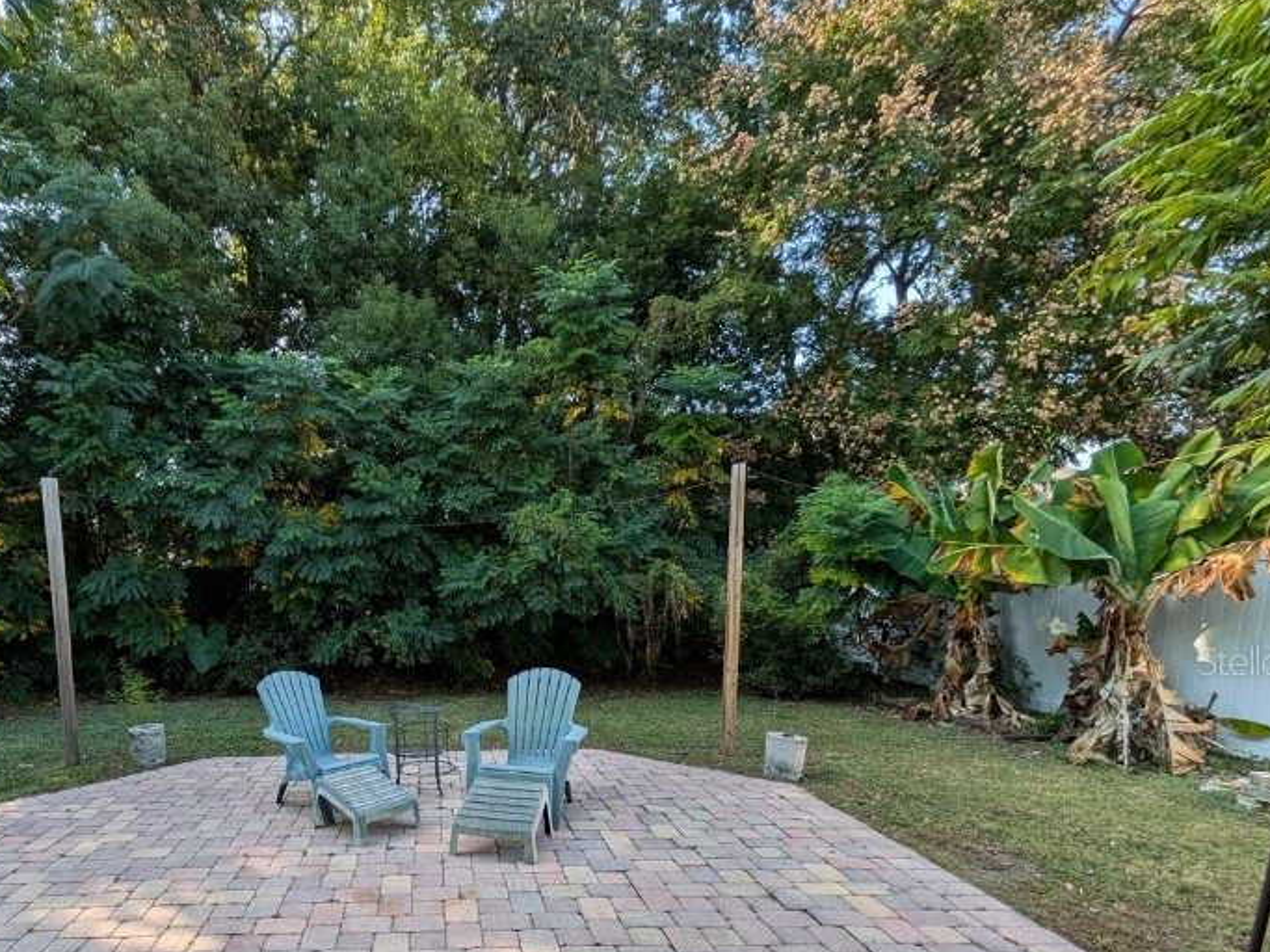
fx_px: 770
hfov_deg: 76.4
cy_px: 660
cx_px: 420
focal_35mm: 21
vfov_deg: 61.3
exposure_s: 1/474
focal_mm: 1.85
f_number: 2.2
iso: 53
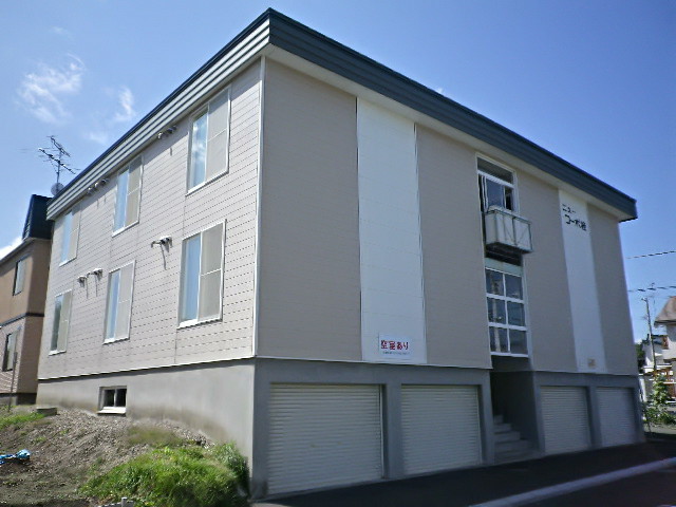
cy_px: 254
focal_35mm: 28
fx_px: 547
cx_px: 338
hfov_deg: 63.4
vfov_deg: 49.7
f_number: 3.5
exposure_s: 1/1000
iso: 80
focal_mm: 5.05
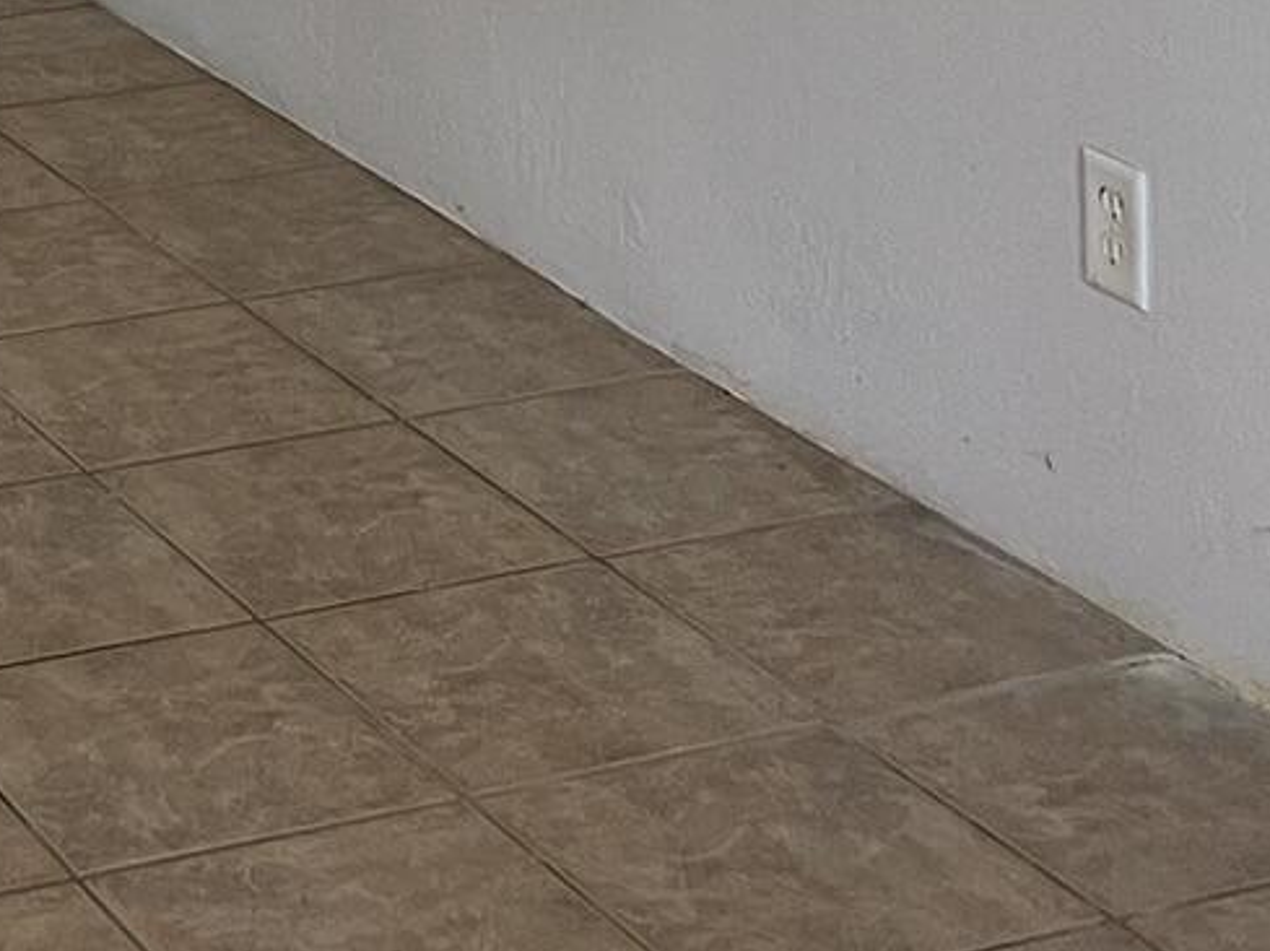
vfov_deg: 11.9
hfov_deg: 17.1
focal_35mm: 109
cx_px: -330
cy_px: -1024
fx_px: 3996
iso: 125
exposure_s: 1/60
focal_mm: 4.2
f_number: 1.6
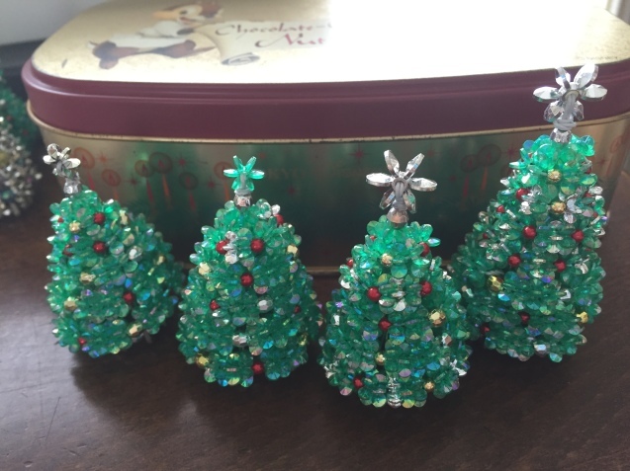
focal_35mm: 29
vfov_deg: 48.2
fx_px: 527
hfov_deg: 61.7
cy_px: 236
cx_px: 315
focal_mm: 4.15
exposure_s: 1/30
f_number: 2.2
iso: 125
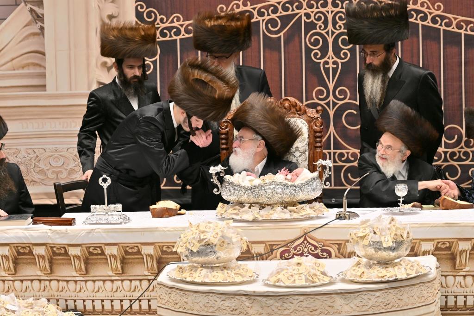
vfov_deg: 5.1
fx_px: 3554
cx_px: 237
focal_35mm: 270
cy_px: 158
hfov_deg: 7.6
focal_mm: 180
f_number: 2.8
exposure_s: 1/400
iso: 250
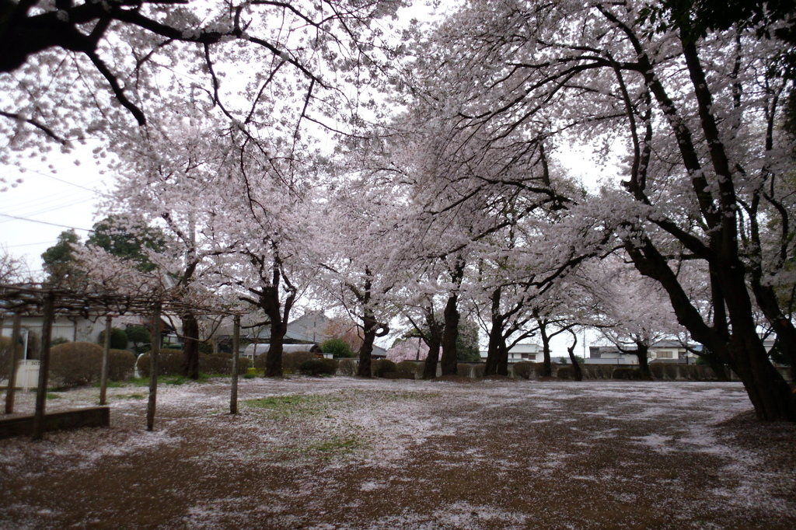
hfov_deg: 65.5
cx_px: 398
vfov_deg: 46.4
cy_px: 265
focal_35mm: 28
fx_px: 619
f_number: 3.3
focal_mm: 5
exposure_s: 1/66
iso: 100
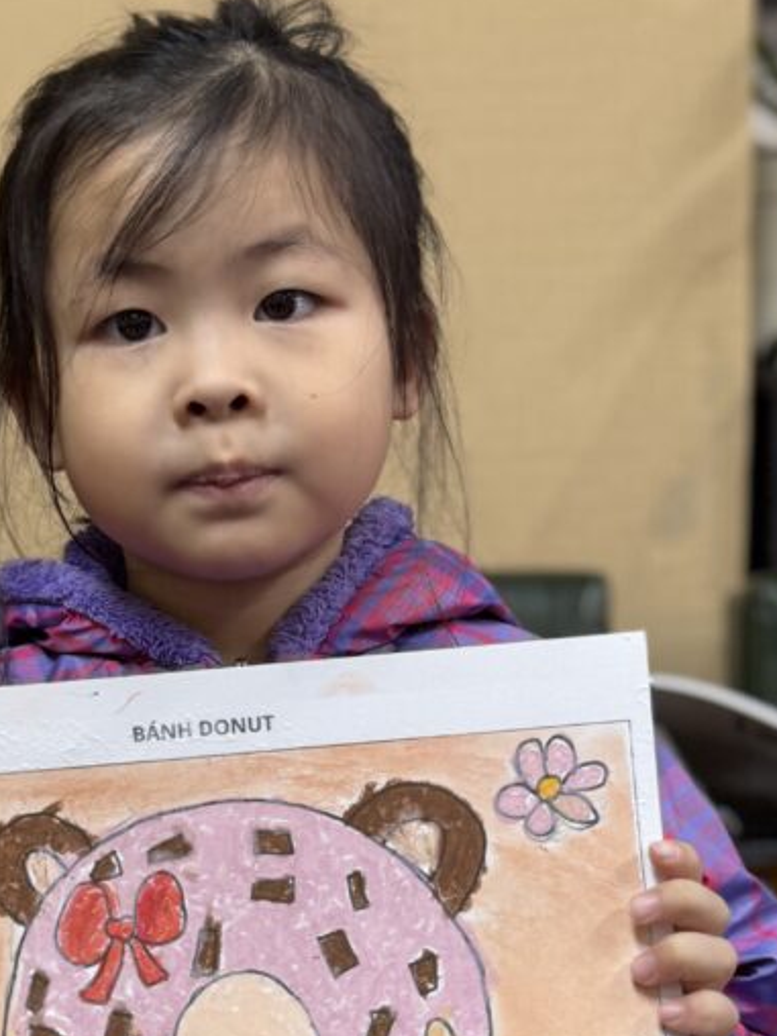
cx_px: 198
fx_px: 1885
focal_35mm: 63
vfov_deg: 30.2
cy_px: 790
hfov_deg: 23.1
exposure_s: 1/100
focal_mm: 6.76
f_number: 1.78
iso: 100
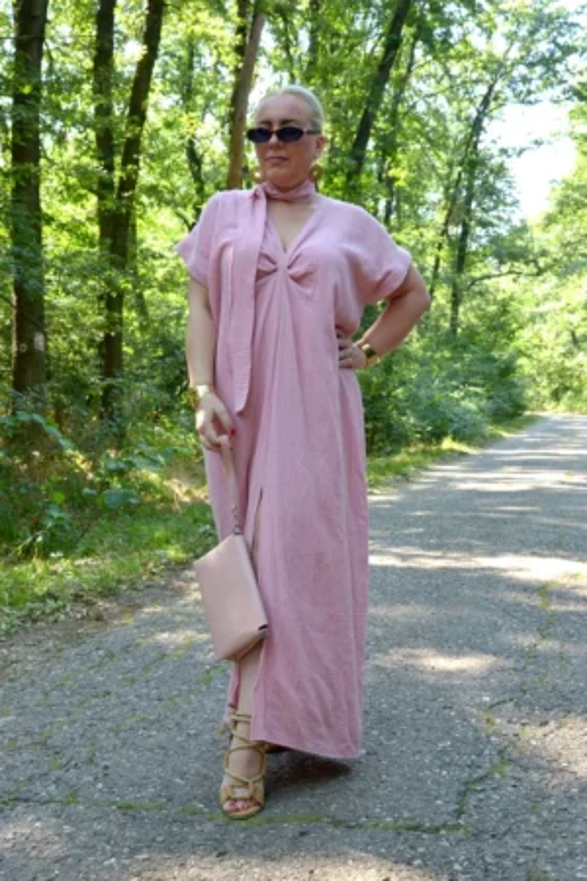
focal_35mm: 39
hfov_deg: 34.2
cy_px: 440
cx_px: 294
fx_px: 954
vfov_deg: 49.6
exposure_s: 1/125
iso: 640
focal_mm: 26
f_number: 8
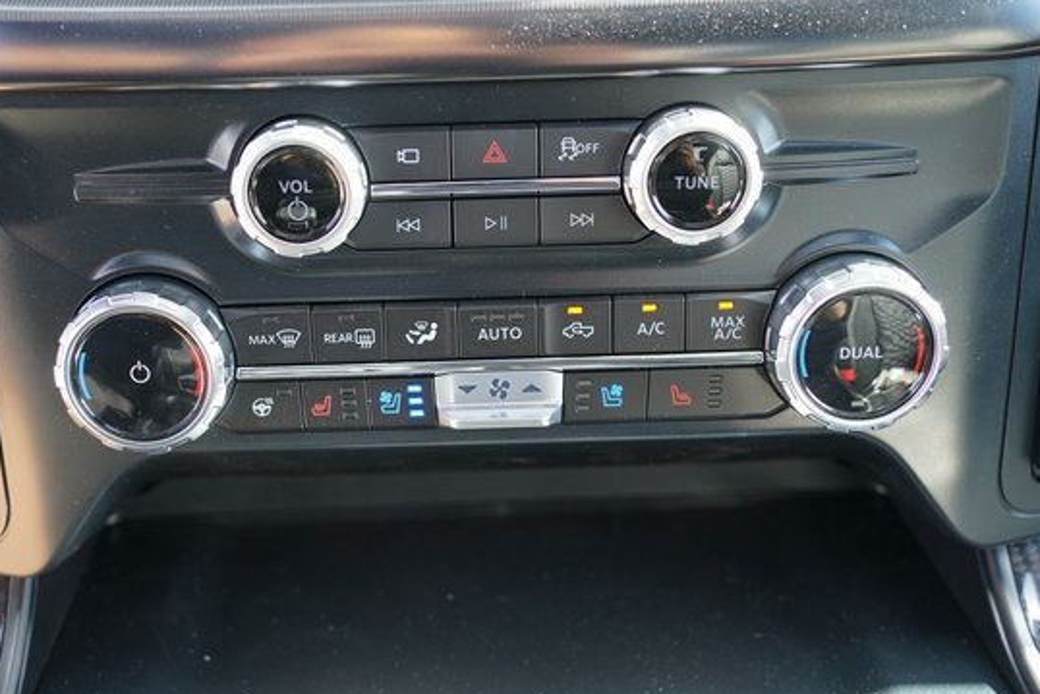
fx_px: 1271
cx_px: 454
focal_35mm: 44
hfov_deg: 44.4
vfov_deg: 30.5
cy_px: 374
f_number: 4
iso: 200
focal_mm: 37
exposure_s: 1/60
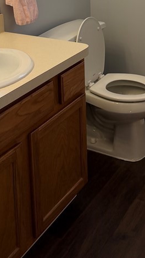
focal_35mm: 57
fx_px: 390
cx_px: 102
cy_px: -10
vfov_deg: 33.0
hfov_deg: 21.0
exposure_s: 1/121
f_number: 1.78
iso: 200
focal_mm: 6.76
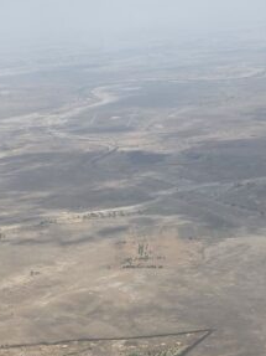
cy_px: 305
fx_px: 841
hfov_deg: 18.0
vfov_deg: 23.4
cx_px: 119
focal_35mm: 82
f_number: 1.7
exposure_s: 1/4434
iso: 80
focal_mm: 6.3
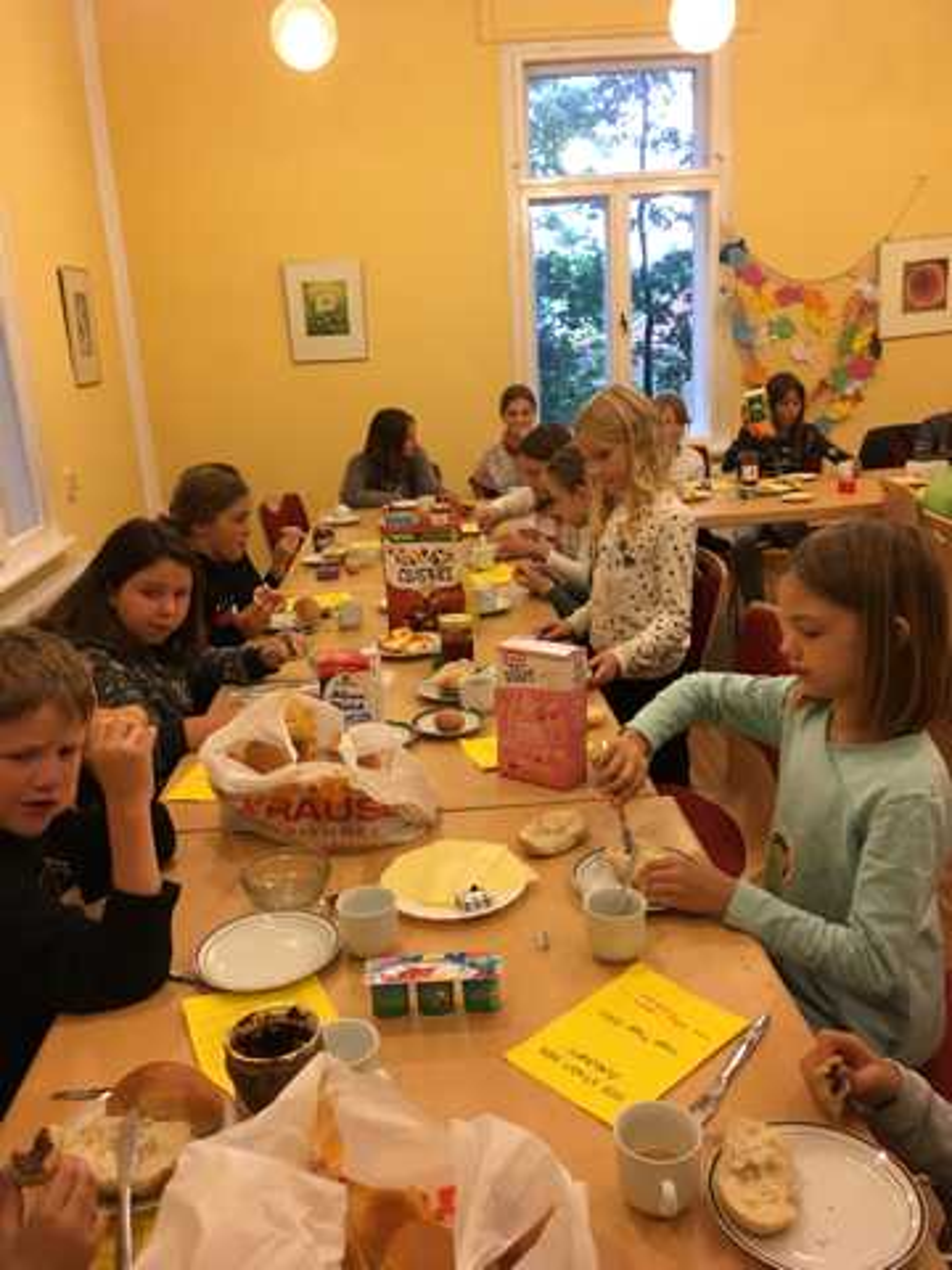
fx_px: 1063
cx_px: 476
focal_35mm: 29
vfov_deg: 61.7
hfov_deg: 48.2
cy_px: 635
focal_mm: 4.15
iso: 100
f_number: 2.2
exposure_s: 1/33
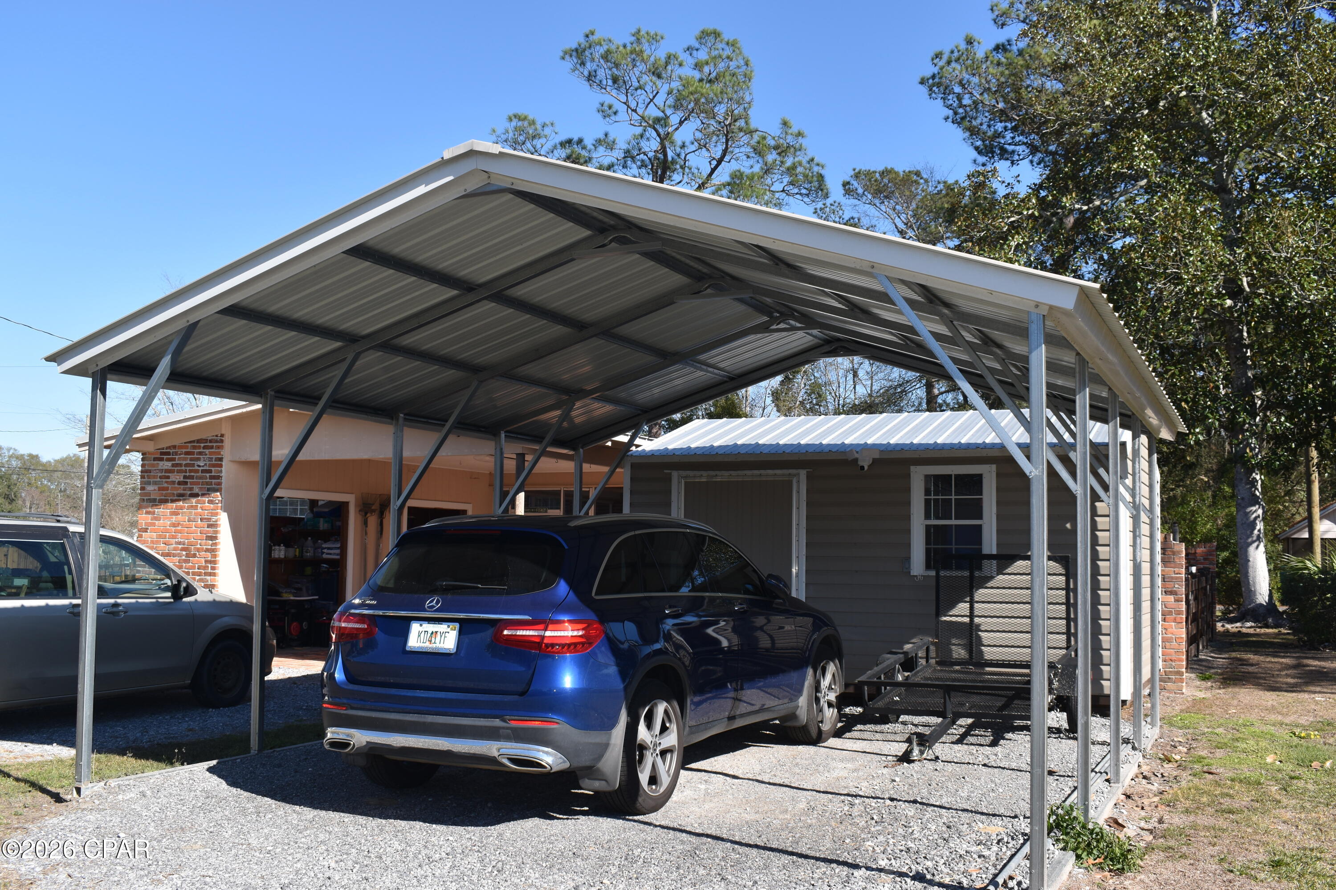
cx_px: 668
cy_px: 445
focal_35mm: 36
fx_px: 1336
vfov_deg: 36.9
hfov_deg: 53.1
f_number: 9
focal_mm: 24
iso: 100
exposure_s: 1/200
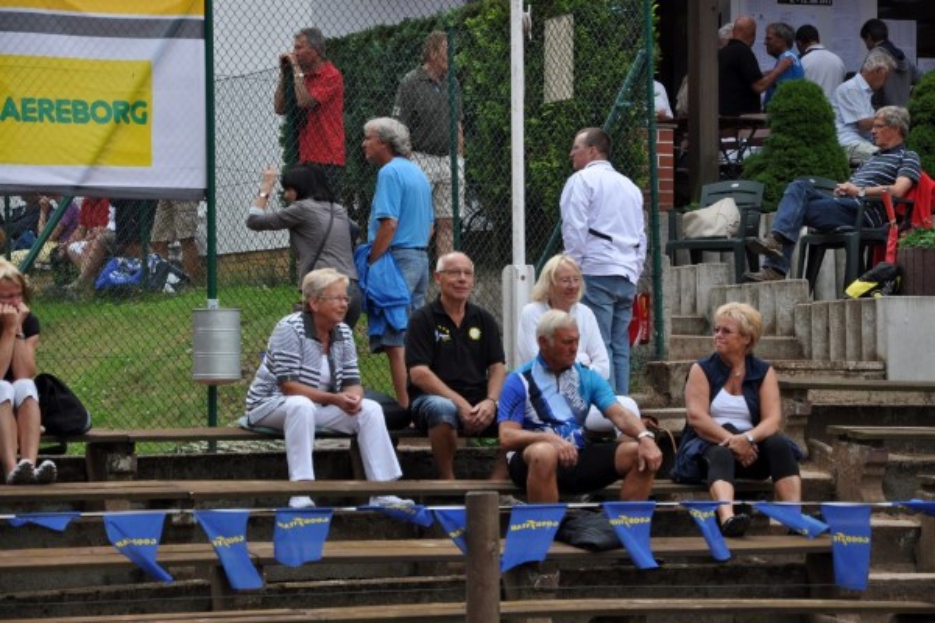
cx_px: 468
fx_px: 4090
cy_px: 312
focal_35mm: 158
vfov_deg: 8.7
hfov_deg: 13.0
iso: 200
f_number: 8
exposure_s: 1/250
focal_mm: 105
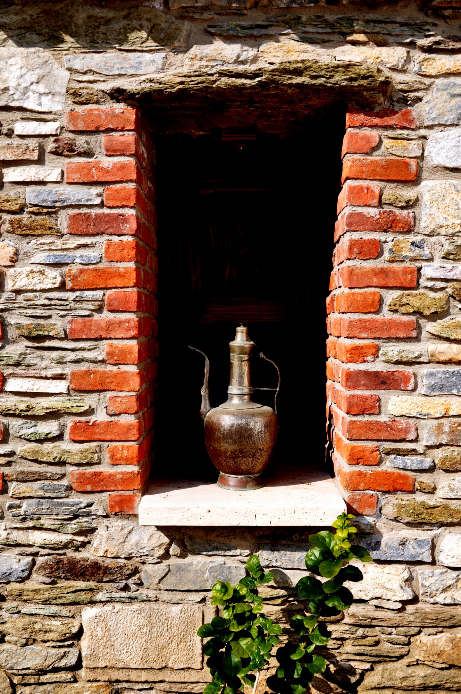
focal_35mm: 33
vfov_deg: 57.3
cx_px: 230
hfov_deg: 39.9
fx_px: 636
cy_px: 347
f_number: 8
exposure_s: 1/250
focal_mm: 22
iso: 200
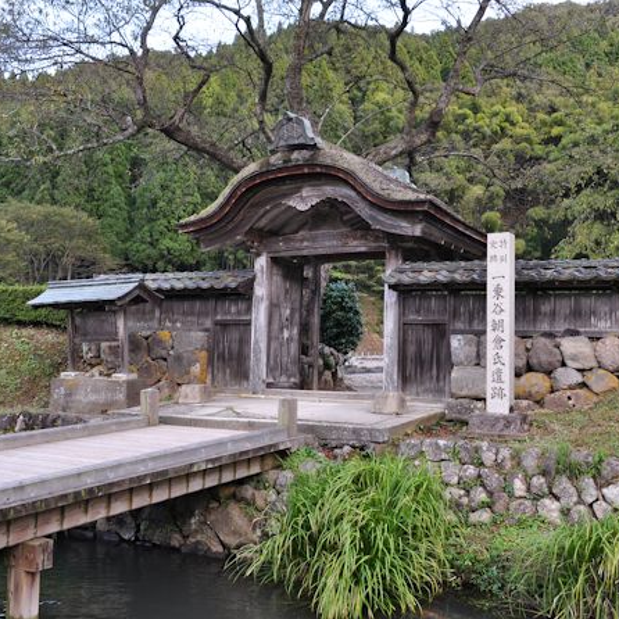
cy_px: 311
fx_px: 822
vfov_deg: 41.3
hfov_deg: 41.2
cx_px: 330
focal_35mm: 41
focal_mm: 21
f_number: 5
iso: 200
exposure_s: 1/100
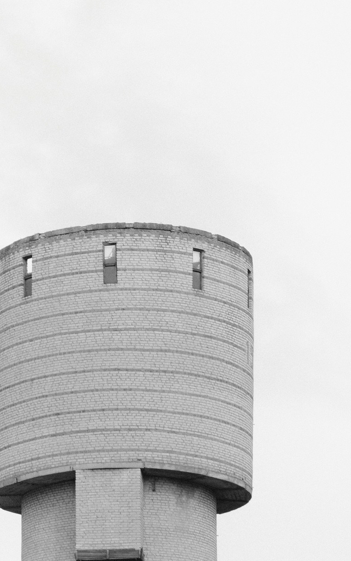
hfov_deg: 7.8
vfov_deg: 12.2
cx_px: 130
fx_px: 2586
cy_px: 565
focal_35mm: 169
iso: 160
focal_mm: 35
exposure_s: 1/80
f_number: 10
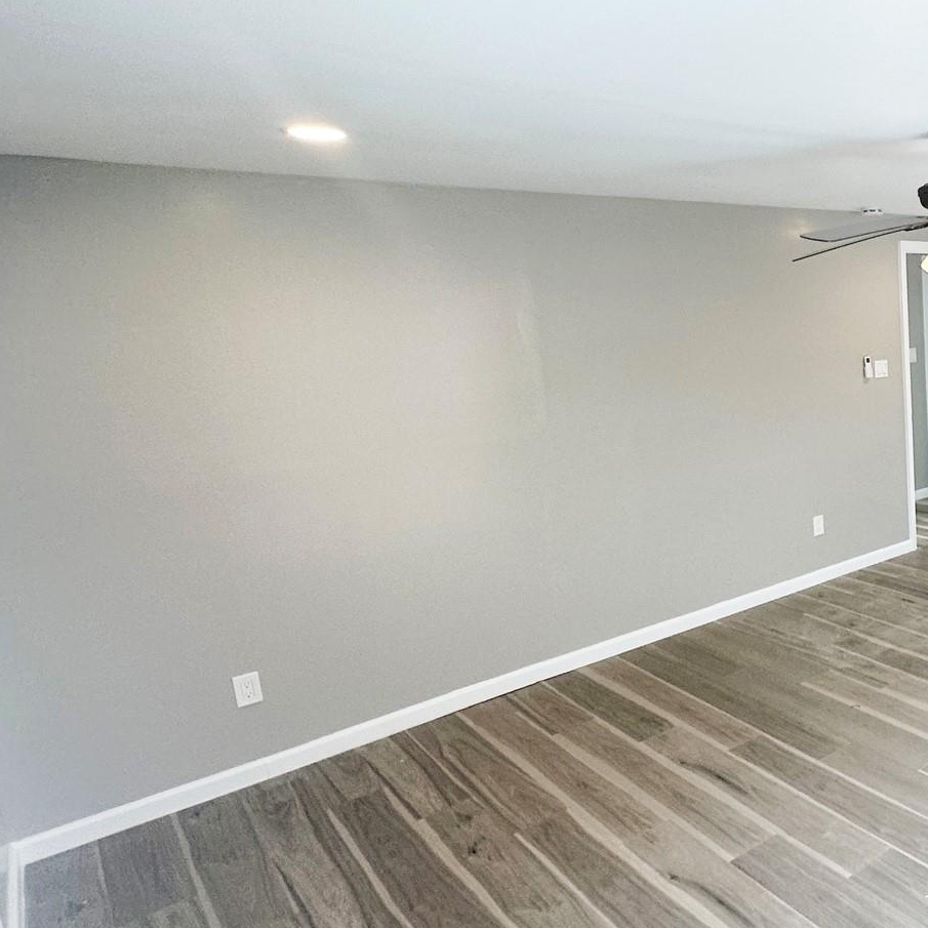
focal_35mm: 28
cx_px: 934
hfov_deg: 47.3
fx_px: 849
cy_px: 472
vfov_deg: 57.3
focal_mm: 2.22
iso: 100
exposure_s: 1/120
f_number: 2.2
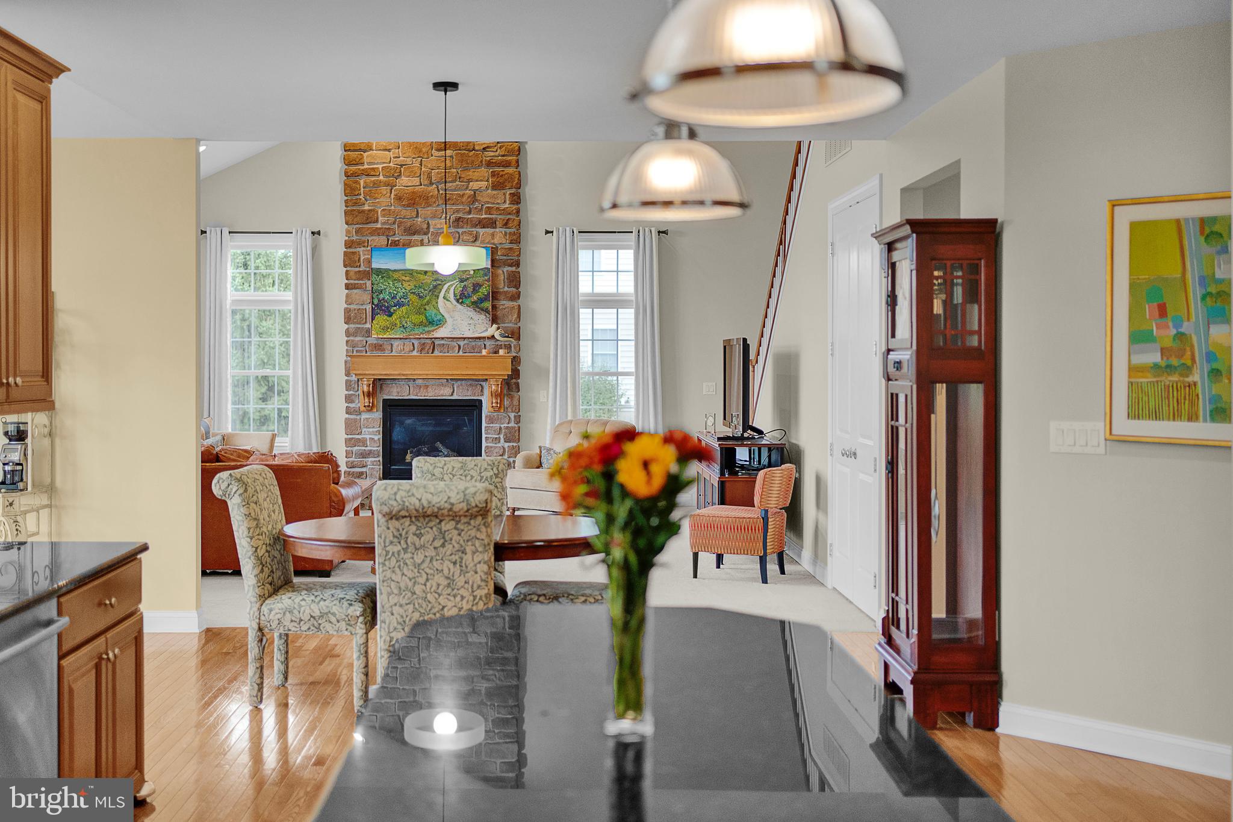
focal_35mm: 35
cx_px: 616
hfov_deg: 54.4
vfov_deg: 37.8
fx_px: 1198
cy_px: 411
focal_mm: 35
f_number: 1.8
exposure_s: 1/250
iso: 400
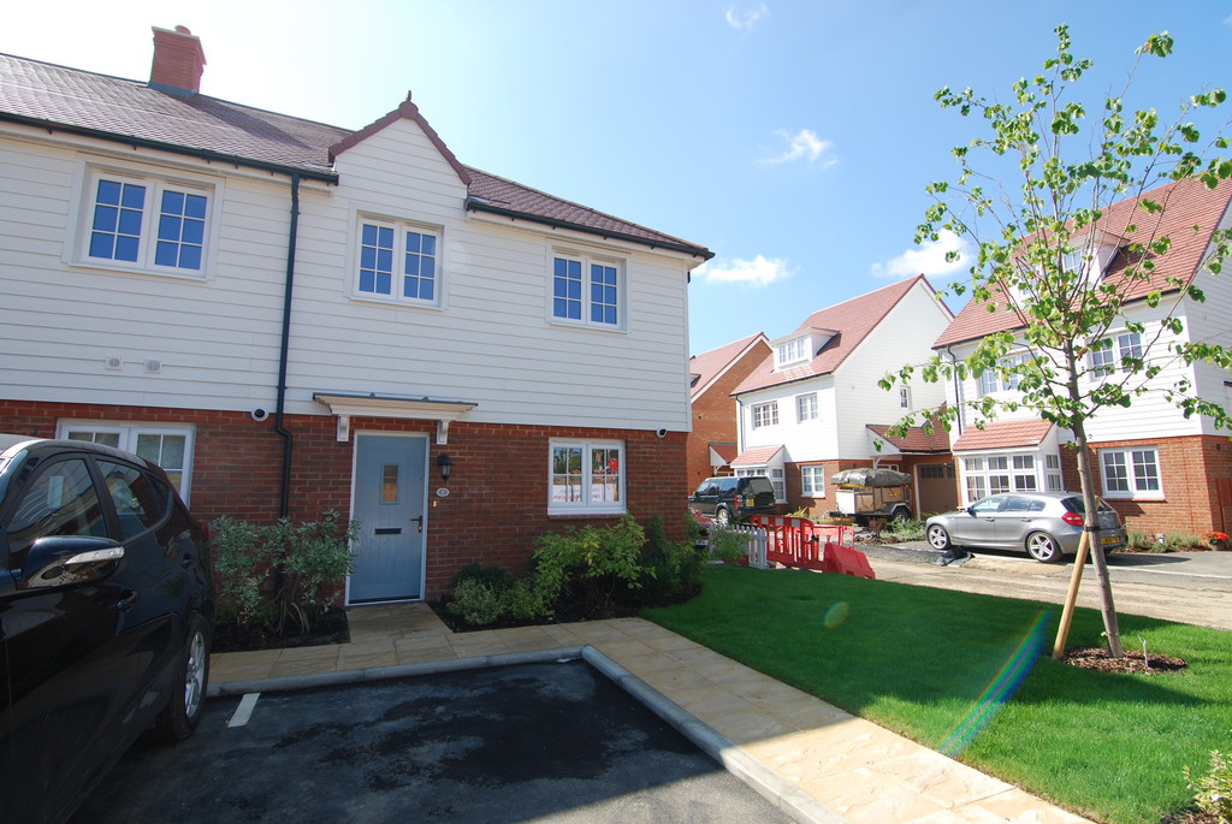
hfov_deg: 94.9
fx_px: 565
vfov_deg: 72.2
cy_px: 412
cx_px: 616
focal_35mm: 16
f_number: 6.3
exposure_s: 1/160
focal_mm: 11
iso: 100
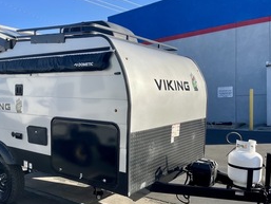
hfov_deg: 53.2
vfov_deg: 41.7
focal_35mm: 34
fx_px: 266
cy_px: 118
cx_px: 97
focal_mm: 5.1
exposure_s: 1/1795
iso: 32
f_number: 1.6
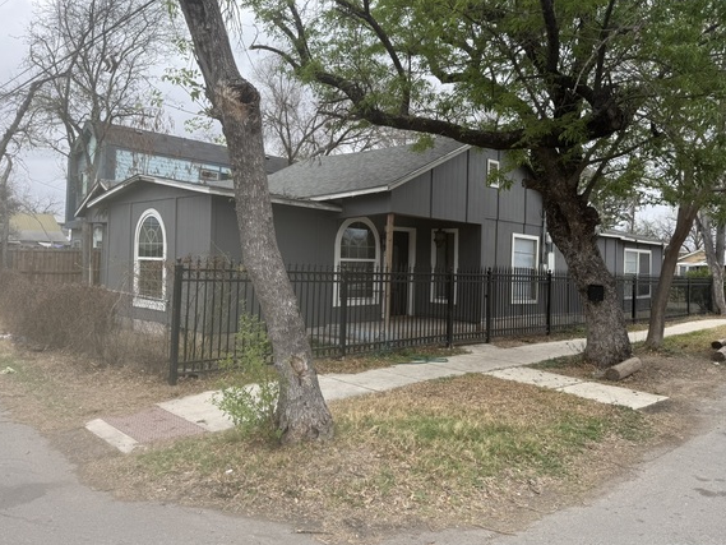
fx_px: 566
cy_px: 250
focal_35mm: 27
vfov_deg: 51.3
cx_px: 359
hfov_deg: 65.3
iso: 100
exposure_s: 1/967
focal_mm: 6.76
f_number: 1.78
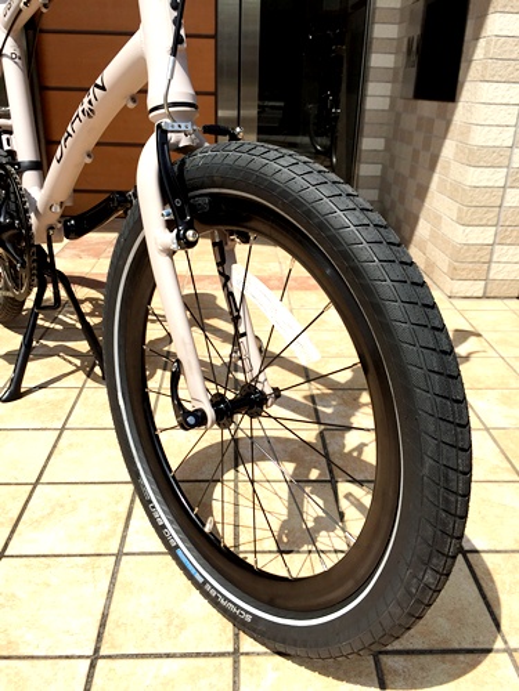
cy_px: 346
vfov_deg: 61.7
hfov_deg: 48.2
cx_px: 260
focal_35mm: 29
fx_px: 580
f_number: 2.2
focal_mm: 4.15
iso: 32
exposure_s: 1/1883
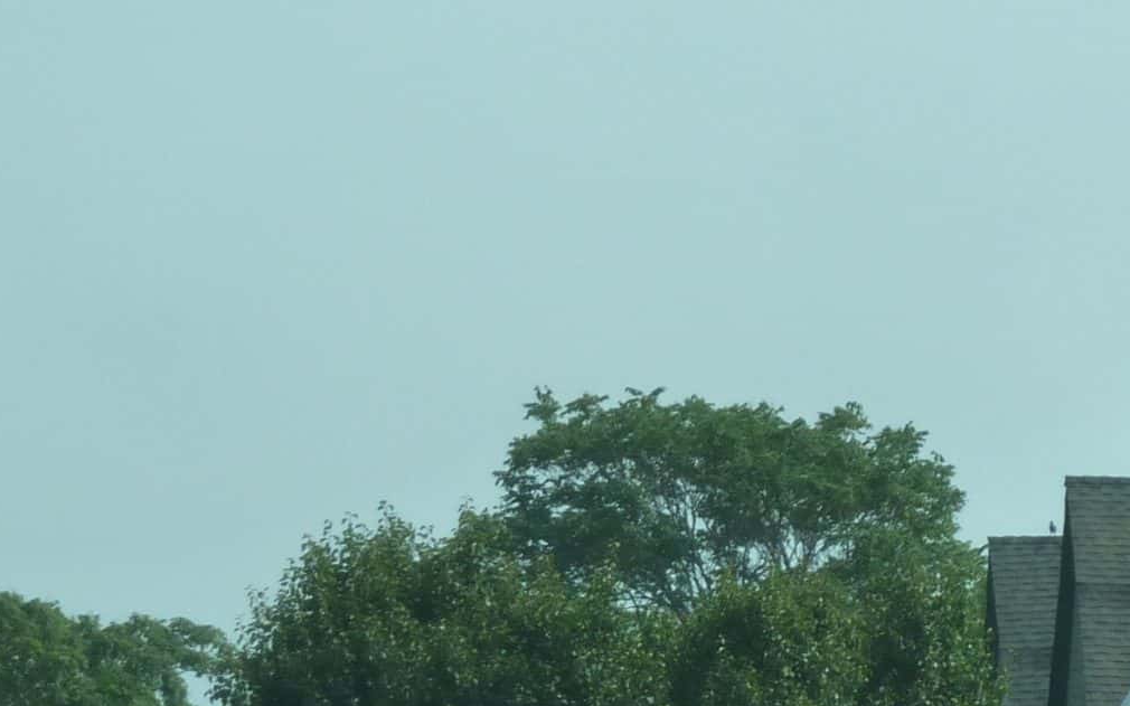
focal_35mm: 344
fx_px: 10593
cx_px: 1103
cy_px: 609
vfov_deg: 3.8
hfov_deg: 6.1
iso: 125
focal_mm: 21
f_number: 5
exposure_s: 1/500
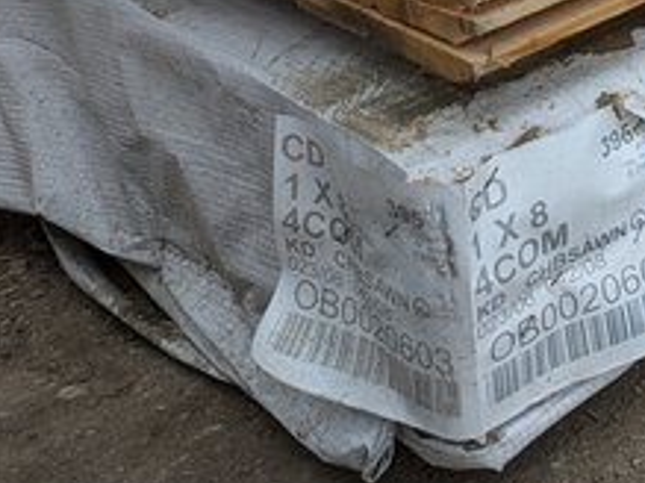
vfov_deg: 18.9
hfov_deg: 23.0
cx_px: 910
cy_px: -143
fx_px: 1341
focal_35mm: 72
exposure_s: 1/317
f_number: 1.89
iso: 44
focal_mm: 5.43
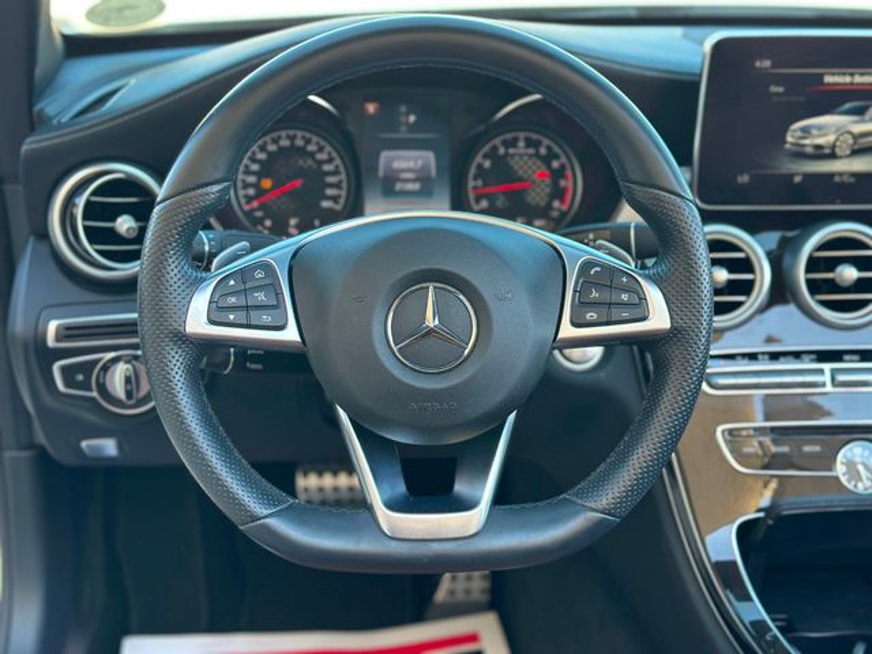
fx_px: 1209
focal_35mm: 48
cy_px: 327
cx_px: 436
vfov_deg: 30.3
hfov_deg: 39.7
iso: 100
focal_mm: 6.86
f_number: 1.78
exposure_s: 1/172
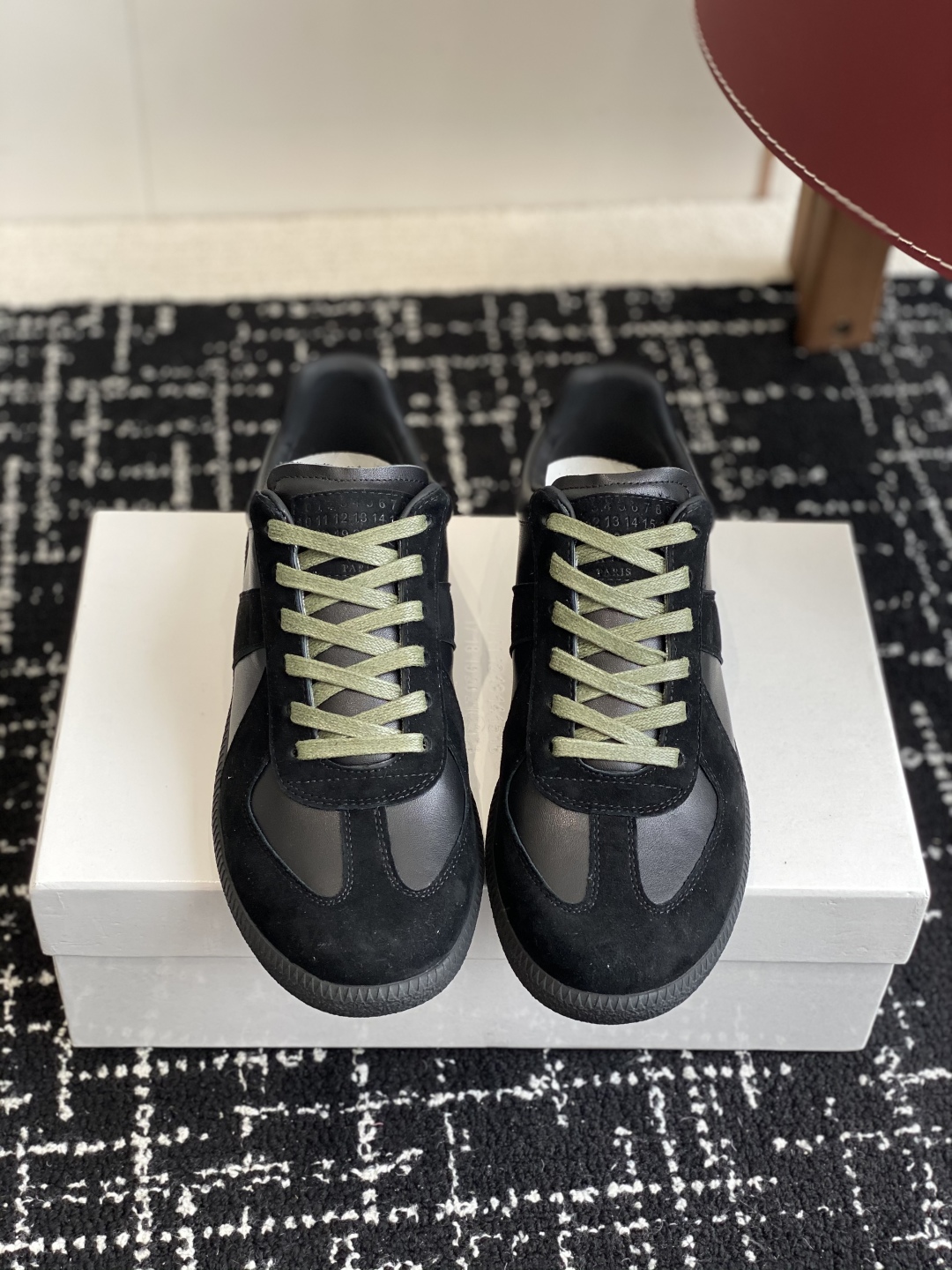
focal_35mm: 52
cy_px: 635
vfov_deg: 36.8
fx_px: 1907
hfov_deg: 28.0
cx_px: 476
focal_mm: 6
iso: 32
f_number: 2
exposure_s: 1/122
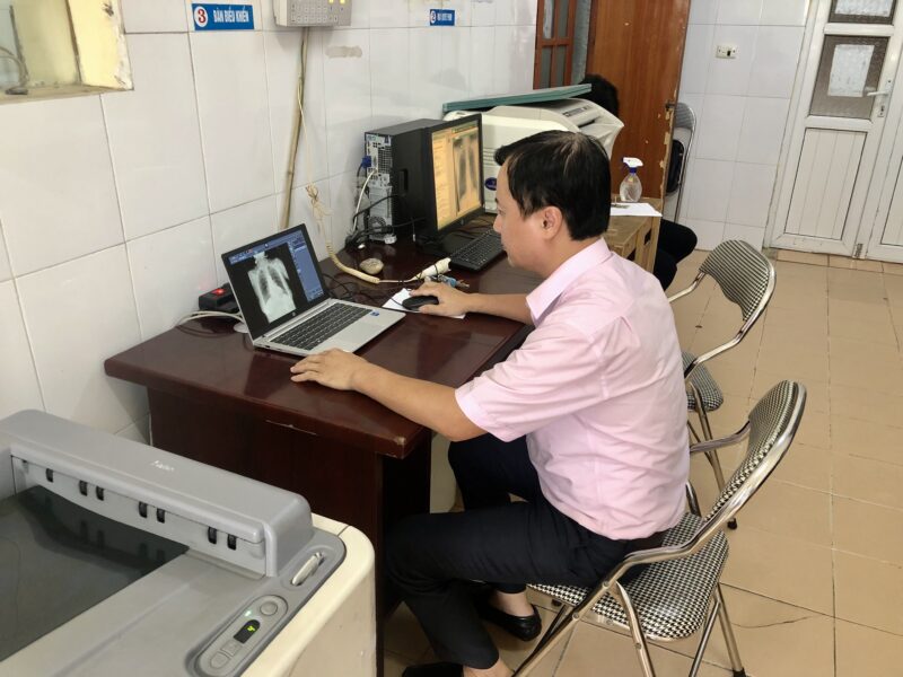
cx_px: 452
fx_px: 730
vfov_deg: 49.7
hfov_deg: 63.4
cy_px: 338
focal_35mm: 28
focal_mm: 3.99
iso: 64
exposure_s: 1/17
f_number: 1.8
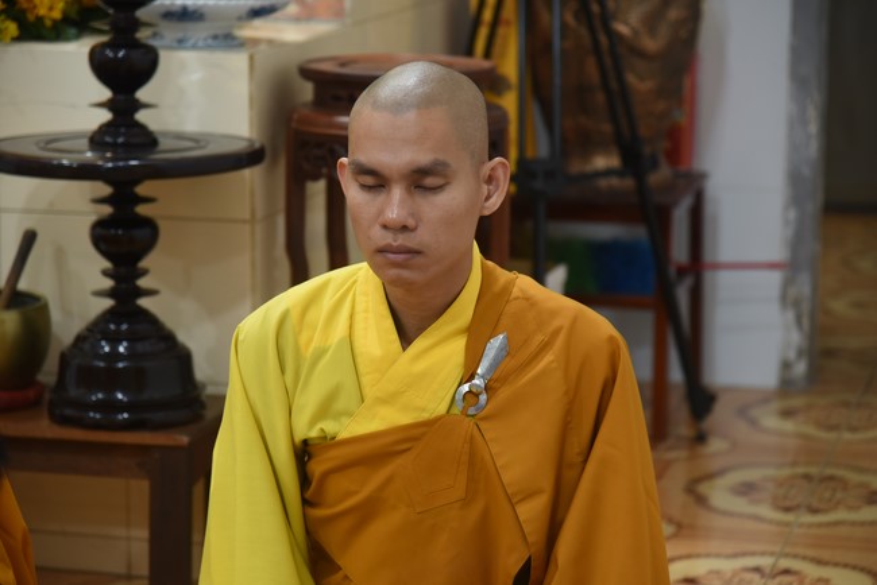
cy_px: 292
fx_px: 2924
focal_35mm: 120
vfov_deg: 11.4
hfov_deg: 17.1
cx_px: 438
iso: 1250
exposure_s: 1/80
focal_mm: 120
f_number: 4
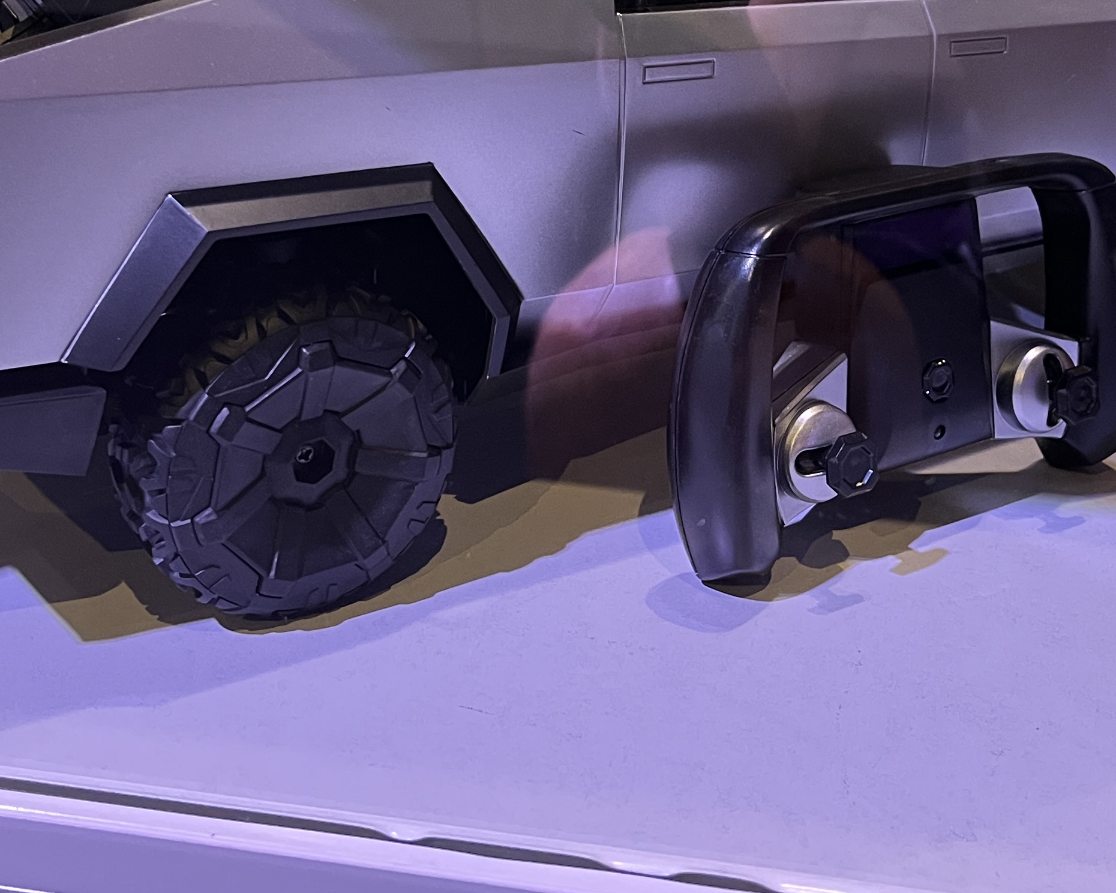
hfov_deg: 34.1
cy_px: 115
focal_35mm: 55
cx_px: 514
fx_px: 1817
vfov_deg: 26.8
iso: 320
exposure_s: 1/53
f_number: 1.6
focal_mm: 5.1
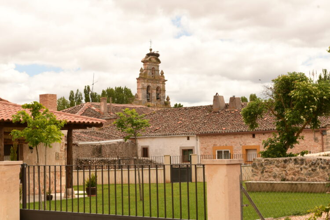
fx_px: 642
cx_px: 165
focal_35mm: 70
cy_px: 110
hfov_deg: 28.8
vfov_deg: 19.5
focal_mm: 70
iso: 100
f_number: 8
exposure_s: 1/200
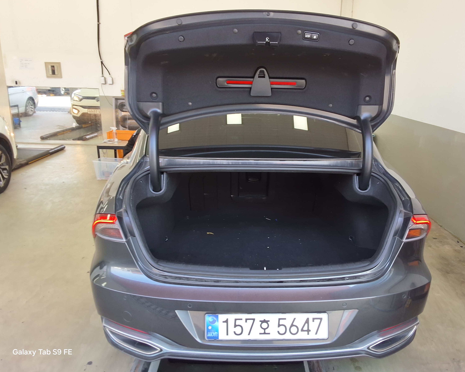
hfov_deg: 58.7
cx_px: 252
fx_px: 413
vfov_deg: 48.5
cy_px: 182
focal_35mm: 30
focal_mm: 2.91
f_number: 1.9
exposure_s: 1/120
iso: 32
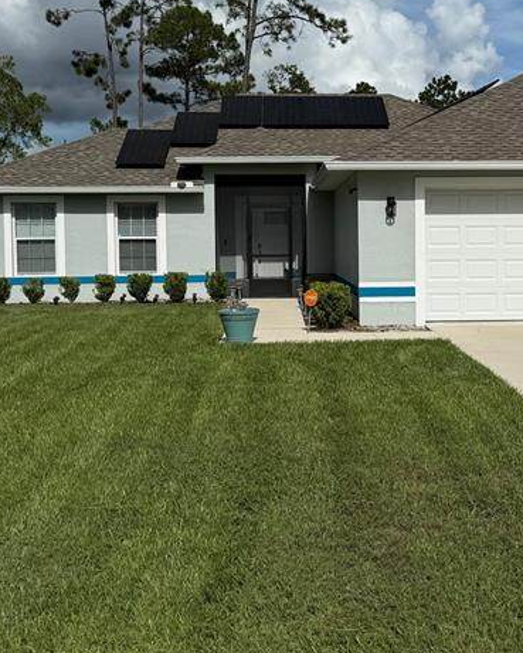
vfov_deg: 35.9
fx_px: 1006
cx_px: 353
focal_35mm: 52
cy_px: 273
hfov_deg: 28.9
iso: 80
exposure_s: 1/11905
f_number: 1.78
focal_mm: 6.76
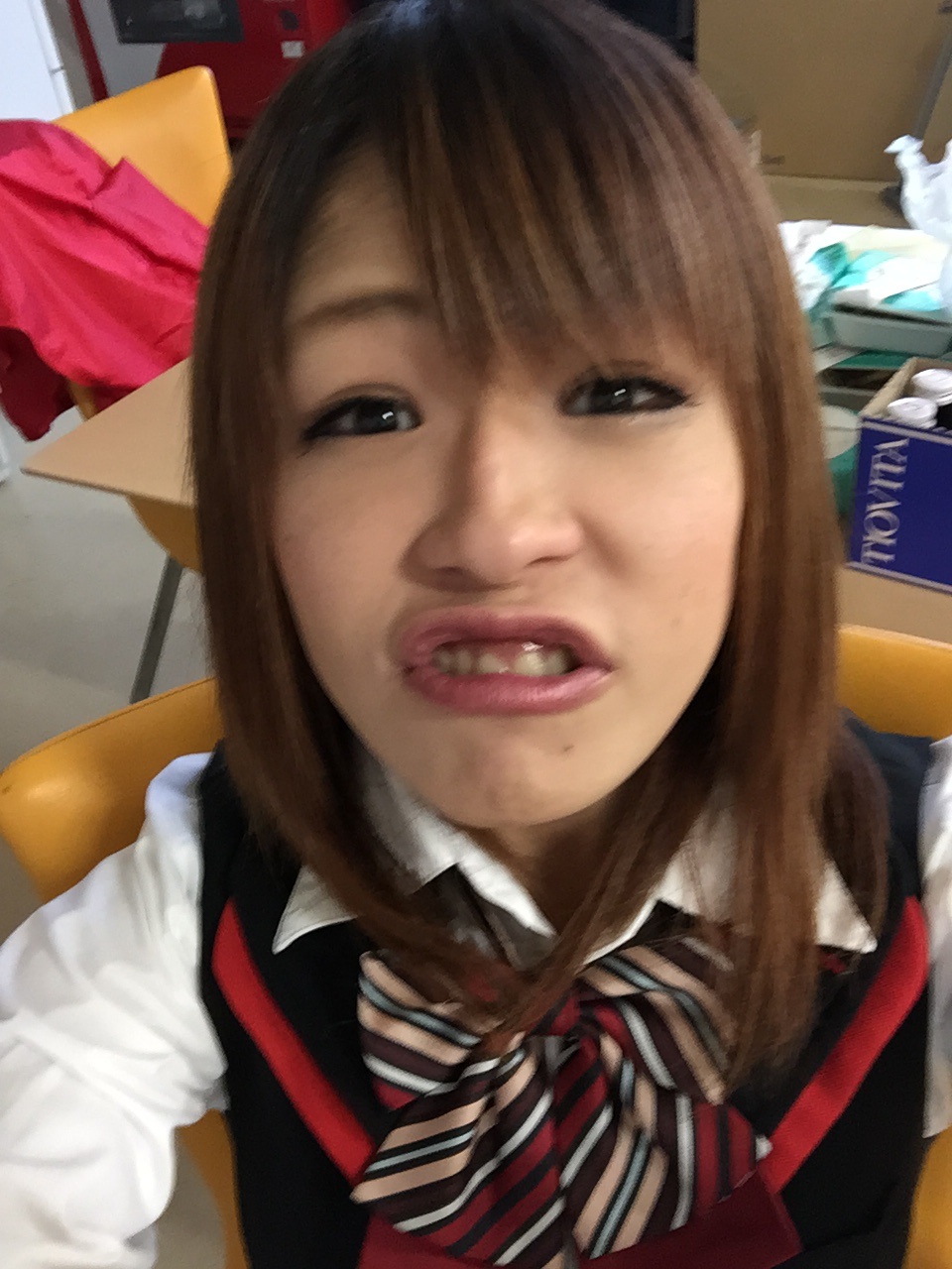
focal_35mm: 31
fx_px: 1137
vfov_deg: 58.4
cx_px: 476
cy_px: 634
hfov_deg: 45.4
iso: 125
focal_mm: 2.65
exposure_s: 1/30
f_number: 2.2
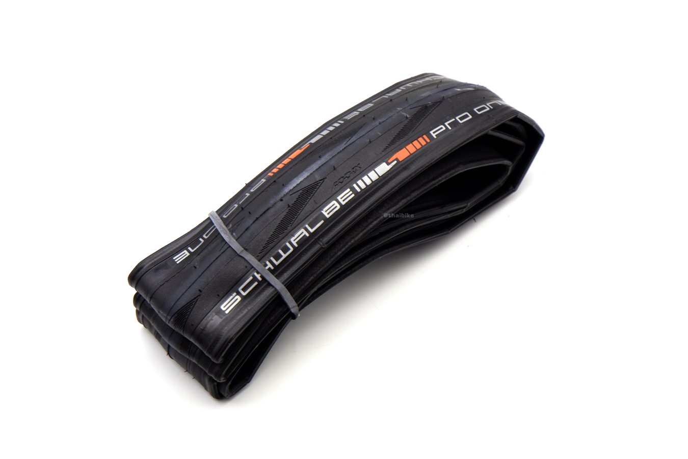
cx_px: 344
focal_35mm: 57
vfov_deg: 23.8
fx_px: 1089
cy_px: 230
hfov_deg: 35.1
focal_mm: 38.5
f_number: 5.2
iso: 200
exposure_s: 1/140
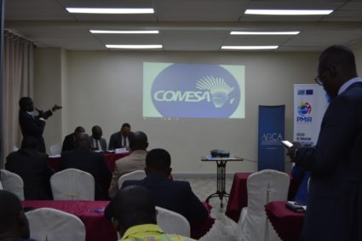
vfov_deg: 23.8
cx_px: 181
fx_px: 573
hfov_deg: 35.1
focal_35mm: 57
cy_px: 120
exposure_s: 1/90
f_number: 4.8
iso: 400
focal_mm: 38
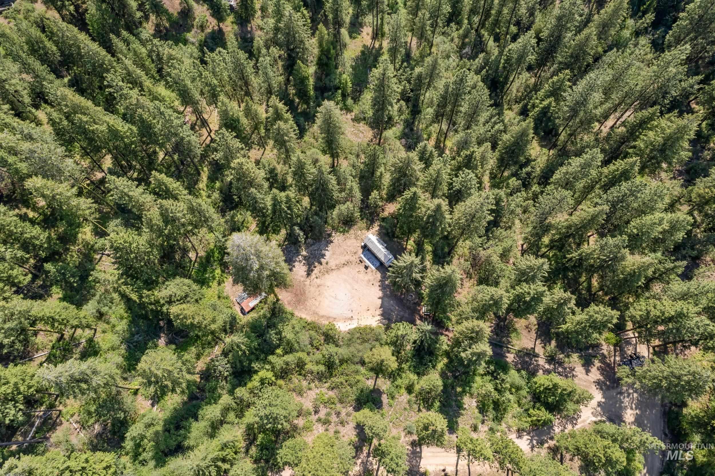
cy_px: 238
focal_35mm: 22
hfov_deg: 78.6
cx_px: 358
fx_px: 437
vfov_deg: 57.2
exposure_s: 1/1000
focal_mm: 8.38
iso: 100
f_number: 2.8
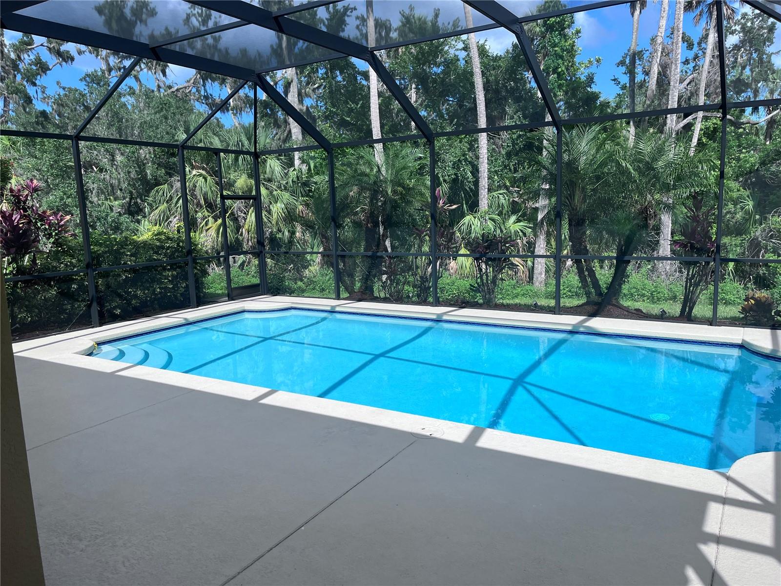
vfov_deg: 53.1
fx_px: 587
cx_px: 390
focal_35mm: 26
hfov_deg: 67.3
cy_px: 293
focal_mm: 5.1
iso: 50
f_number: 1.6
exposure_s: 1/2137
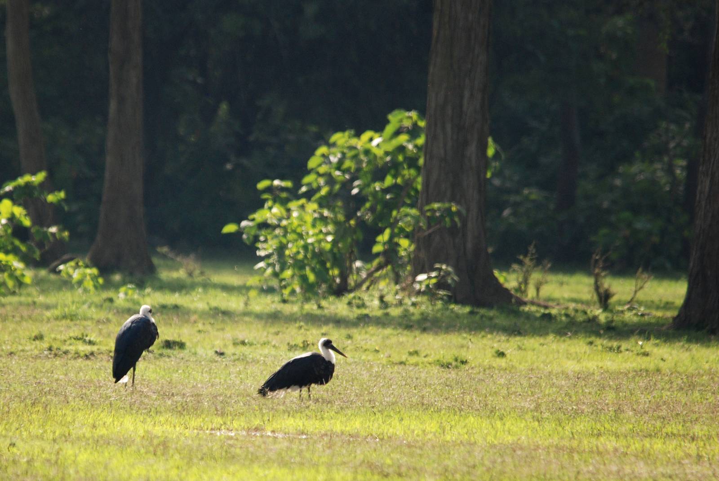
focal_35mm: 750
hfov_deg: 2.7
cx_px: 360
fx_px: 14997
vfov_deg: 1.8
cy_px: 240
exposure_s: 1/500
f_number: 6.3
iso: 320
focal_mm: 500
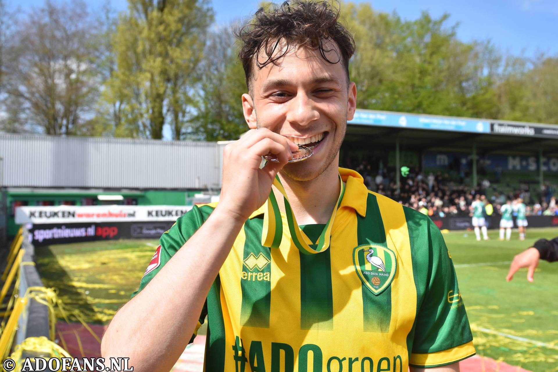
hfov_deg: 53.1
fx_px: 558
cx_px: 279
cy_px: 186
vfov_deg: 36.9
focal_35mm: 36
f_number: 5
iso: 400
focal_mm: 24
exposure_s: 1/1600
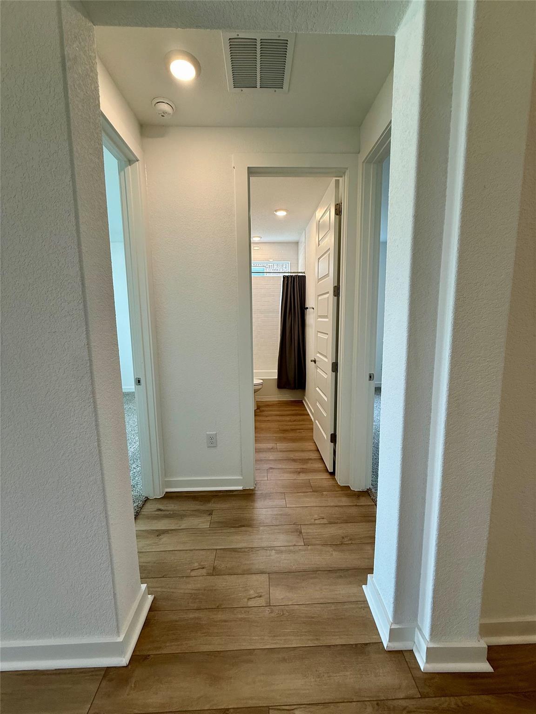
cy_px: 357
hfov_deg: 85.7
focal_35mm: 14
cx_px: 268
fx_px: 289
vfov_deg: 102.1
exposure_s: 1/120
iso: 125
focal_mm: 2.22
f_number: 2.2
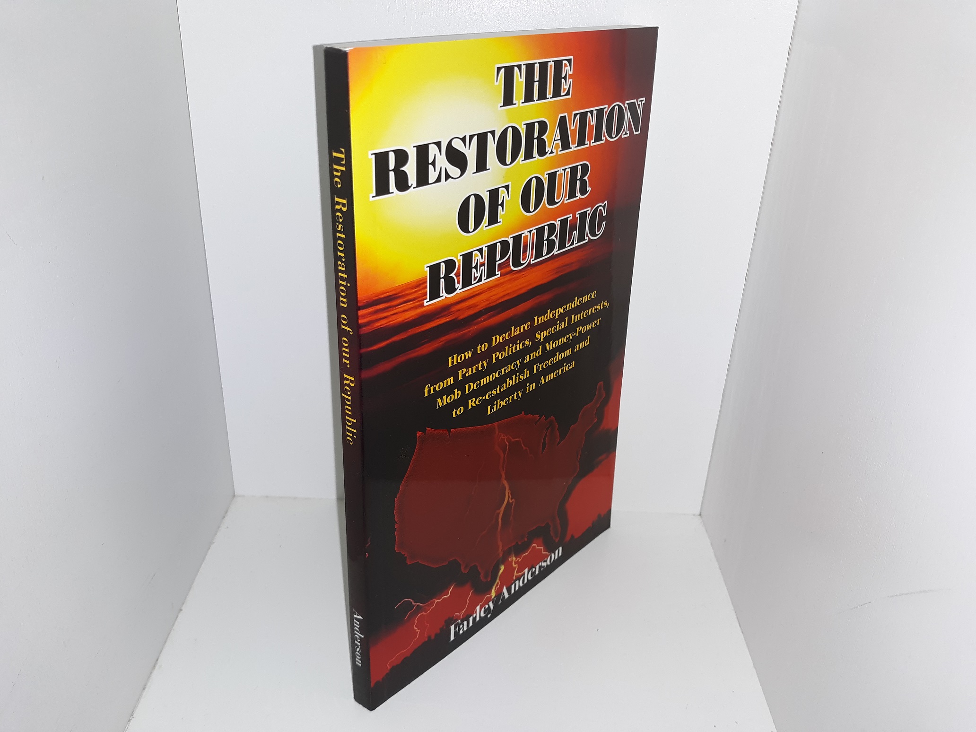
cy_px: 366
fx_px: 789
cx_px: 488
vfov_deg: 49.7
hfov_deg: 63.4
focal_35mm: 28
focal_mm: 3.7
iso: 50
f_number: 1.7
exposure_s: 1/120
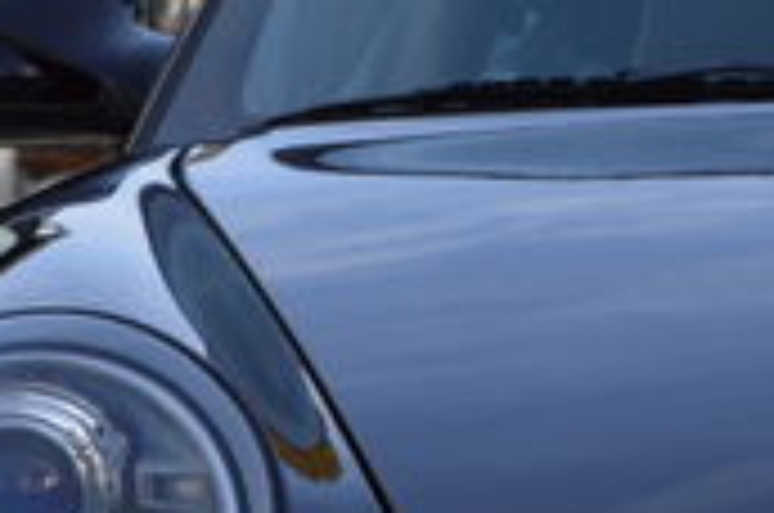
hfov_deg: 5.4
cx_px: 1359
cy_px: 594
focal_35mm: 375
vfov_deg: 3.6
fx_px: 8047
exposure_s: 1/200
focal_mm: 42
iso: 100
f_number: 7.1
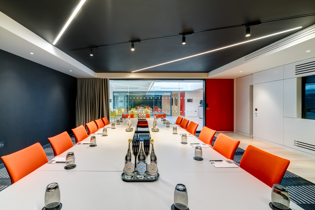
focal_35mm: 16
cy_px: 105
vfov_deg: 73.8
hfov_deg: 96.7
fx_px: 140
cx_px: 158
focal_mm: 16
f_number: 10
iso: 400
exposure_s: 1/5
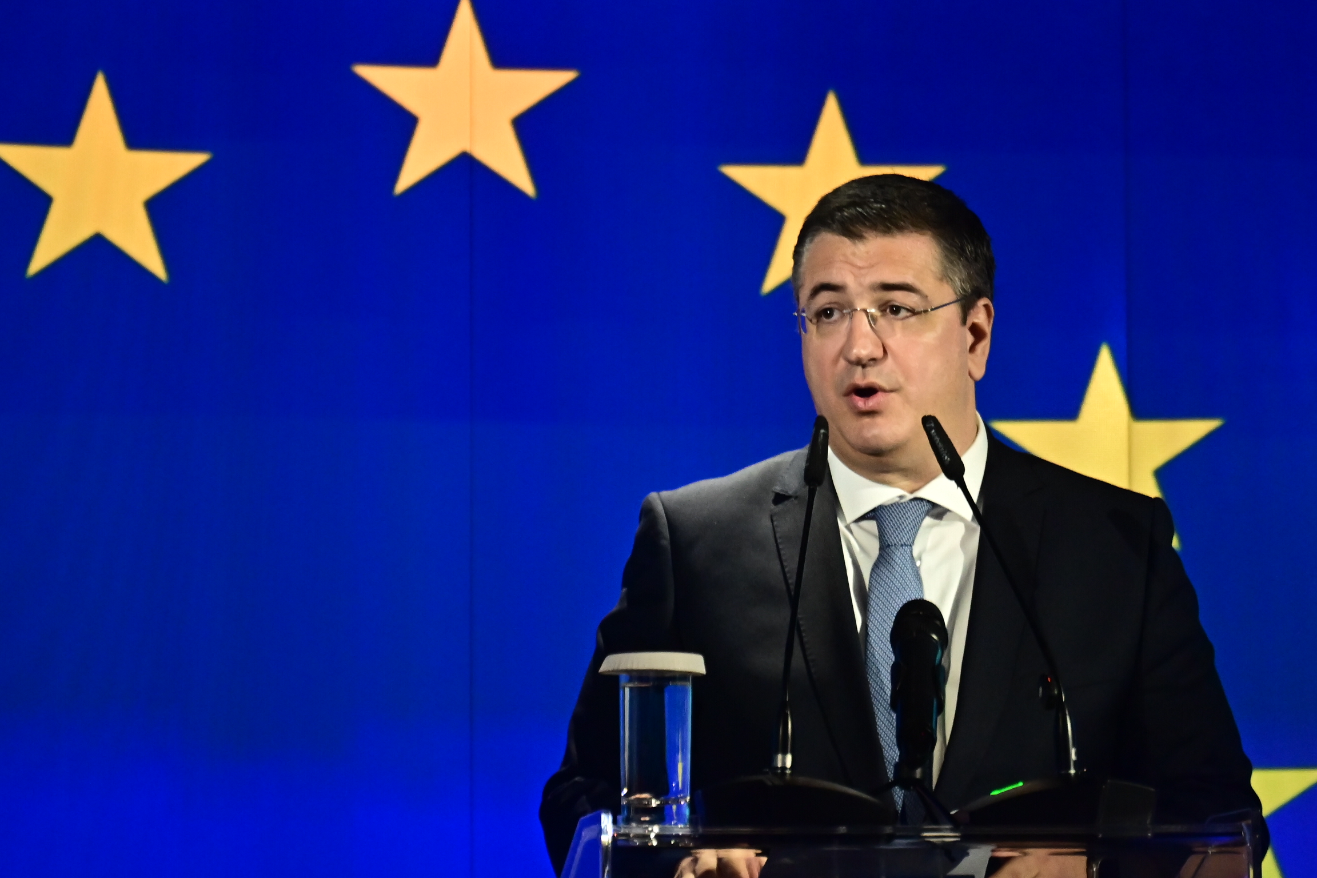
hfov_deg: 19.5
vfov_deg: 13.0
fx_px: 3841
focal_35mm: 105
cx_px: 658
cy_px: 439
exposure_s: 1/125
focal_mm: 70
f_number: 4
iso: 2000
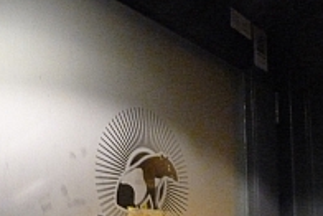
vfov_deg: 24.7
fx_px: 476
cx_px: 97
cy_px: 203
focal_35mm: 53
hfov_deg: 36.9
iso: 1000
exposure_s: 1/8
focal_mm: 4.1
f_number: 3.3
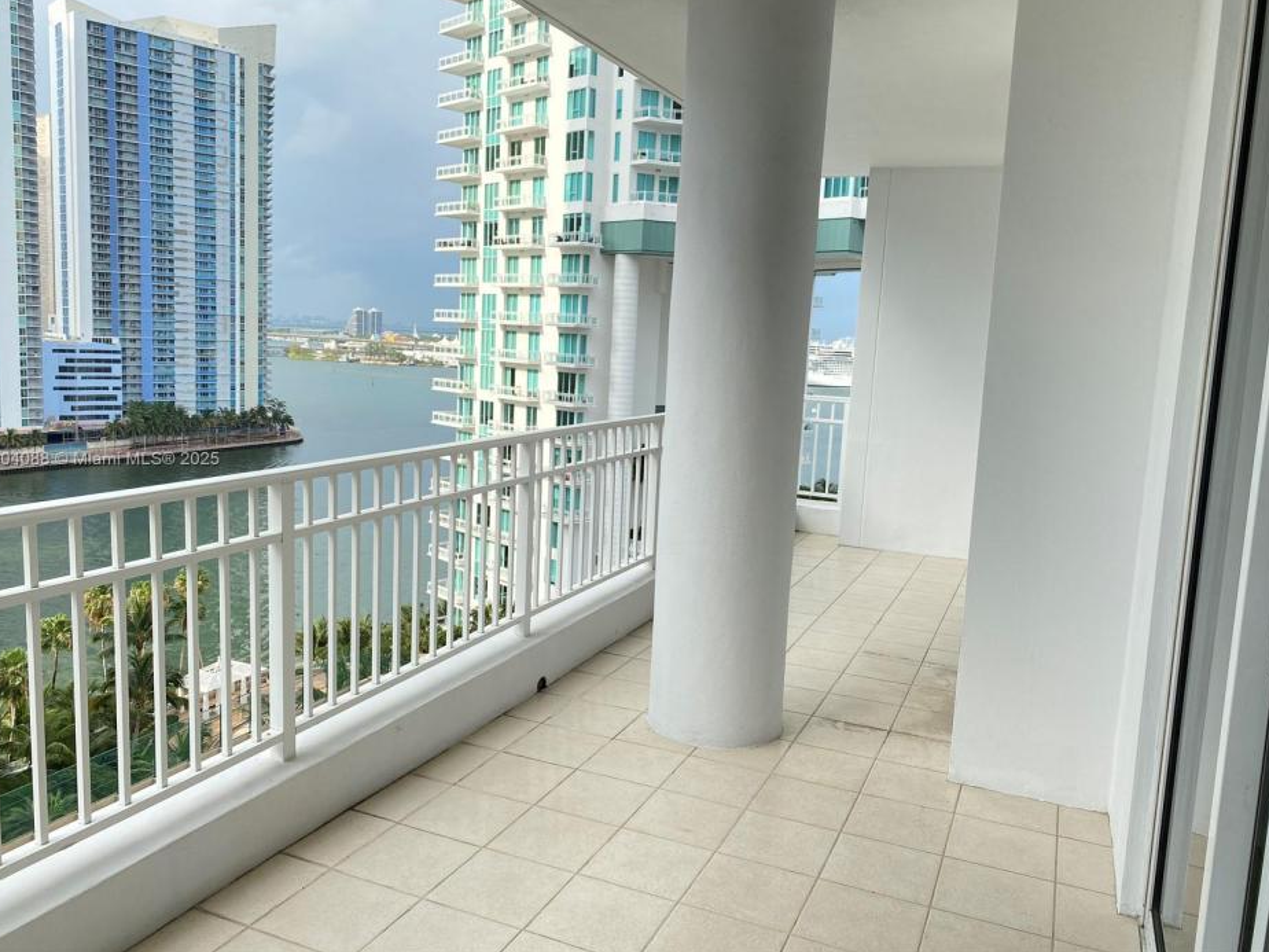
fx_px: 990
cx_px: 615
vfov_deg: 51.3
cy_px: 460
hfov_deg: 65.3
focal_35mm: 27
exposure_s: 1/682
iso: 32
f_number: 1.8
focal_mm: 4.25
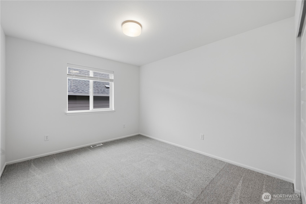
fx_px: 127
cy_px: 102
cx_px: 153
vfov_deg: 77.3
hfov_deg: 100.4
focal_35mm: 15
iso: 100
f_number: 7.1
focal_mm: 15
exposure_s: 1/30
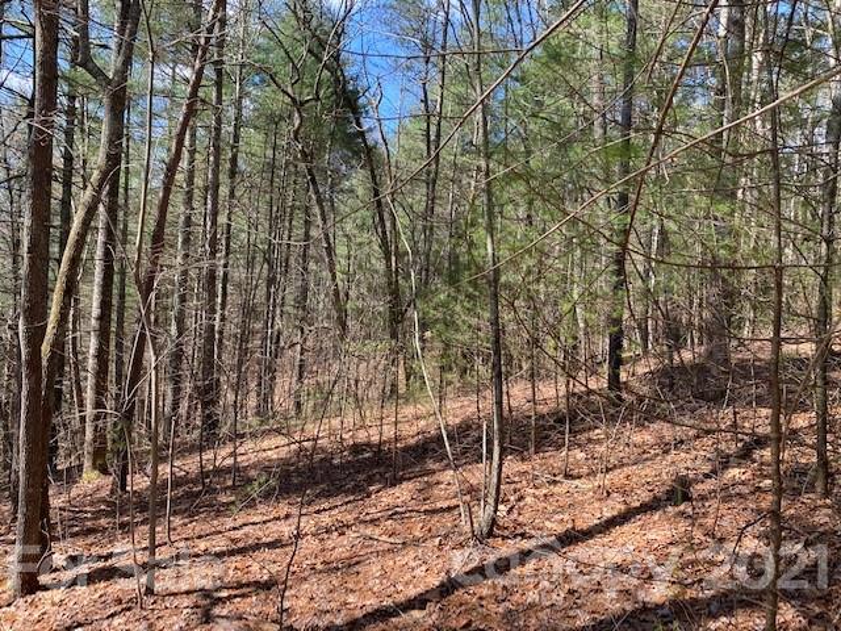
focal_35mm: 26
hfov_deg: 67.3
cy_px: 316
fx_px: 632
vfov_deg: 53.1
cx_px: 420
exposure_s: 1/510
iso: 32
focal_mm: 4.25
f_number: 1.8
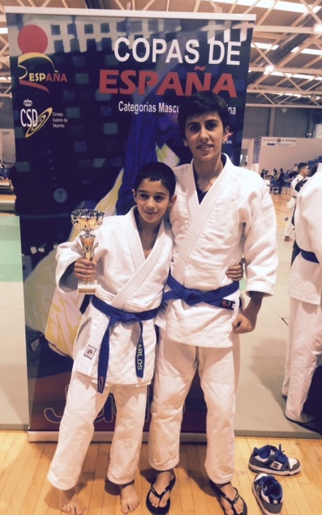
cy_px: 258
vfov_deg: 61.2
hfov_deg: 40.6
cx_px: 148
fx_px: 435
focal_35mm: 31
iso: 125
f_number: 2.2
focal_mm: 4.15
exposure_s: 1/33
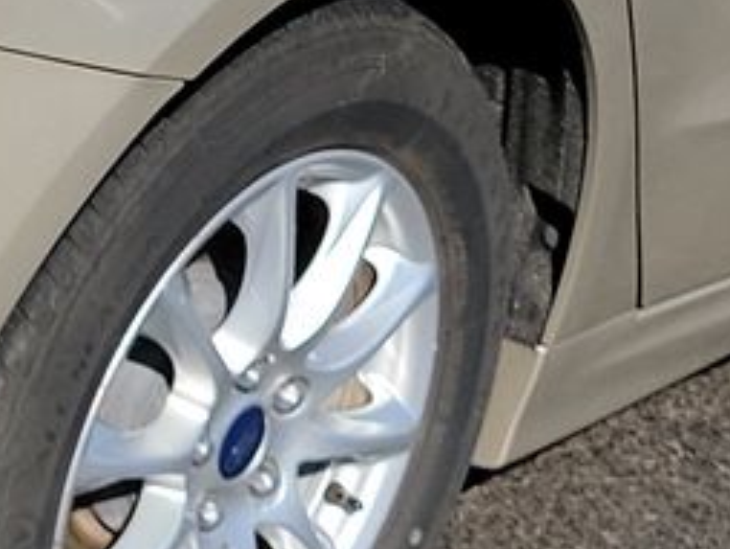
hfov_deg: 12.7
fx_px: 3187
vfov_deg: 9.6
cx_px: -175
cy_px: -270
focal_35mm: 151
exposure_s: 1/1090
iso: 50
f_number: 1.8
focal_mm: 6.7
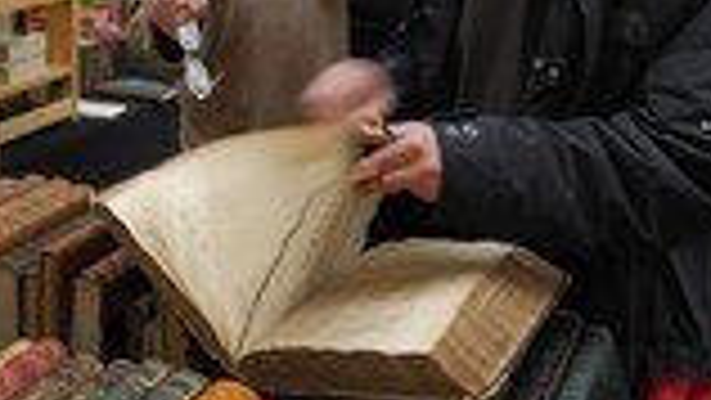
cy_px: -144
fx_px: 1026
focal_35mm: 54
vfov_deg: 20.0
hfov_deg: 36.3
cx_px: 97
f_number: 6.3
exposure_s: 1/10
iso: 100
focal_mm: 13
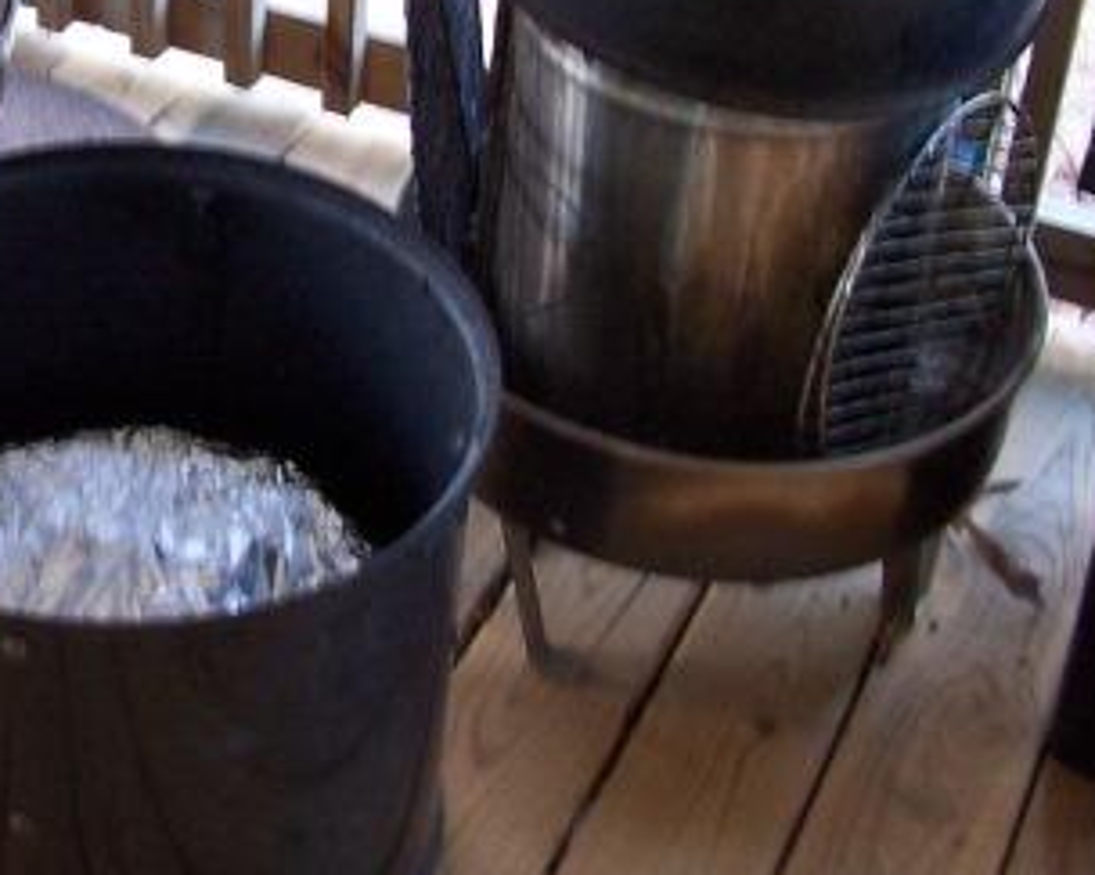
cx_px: 140
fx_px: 2527
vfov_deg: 19.4
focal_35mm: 78
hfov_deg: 23.9
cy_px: 126
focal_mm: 6.3
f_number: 2.8
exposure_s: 1/8
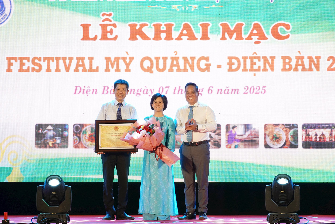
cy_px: 112
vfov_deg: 12.4
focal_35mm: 111
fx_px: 1034
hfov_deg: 18.4
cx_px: 168
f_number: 5.6
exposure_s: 1/60
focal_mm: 74
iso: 640
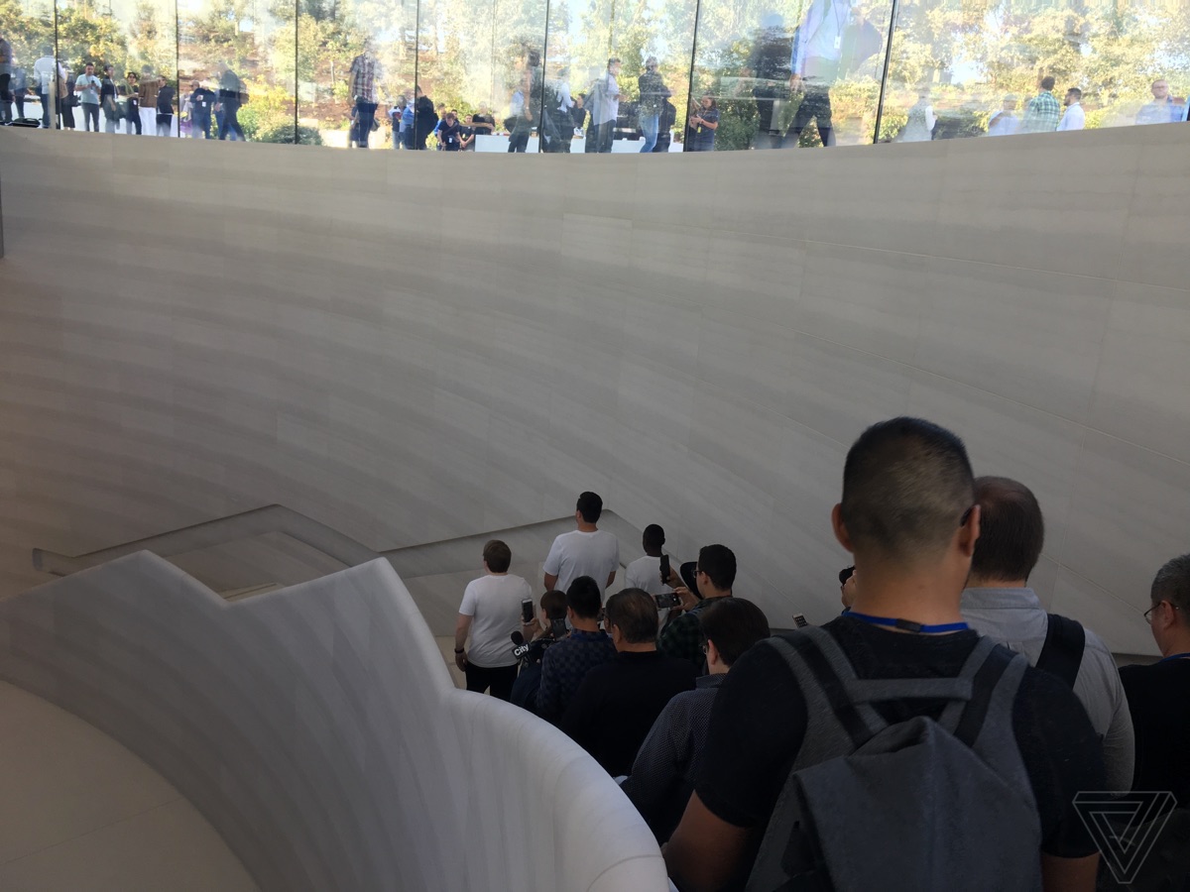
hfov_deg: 61.7
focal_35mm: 29
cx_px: 595
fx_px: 997
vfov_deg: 48.2
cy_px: 446
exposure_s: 1/120
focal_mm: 4.15
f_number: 2.2
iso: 25
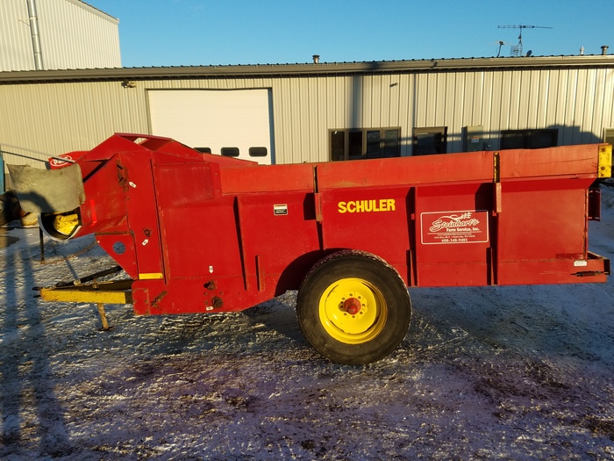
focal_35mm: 26
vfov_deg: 53.1
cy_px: 230
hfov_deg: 67.3
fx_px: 461
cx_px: 307
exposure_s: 1/1776
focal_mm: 4.2
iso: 50
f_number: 1.7
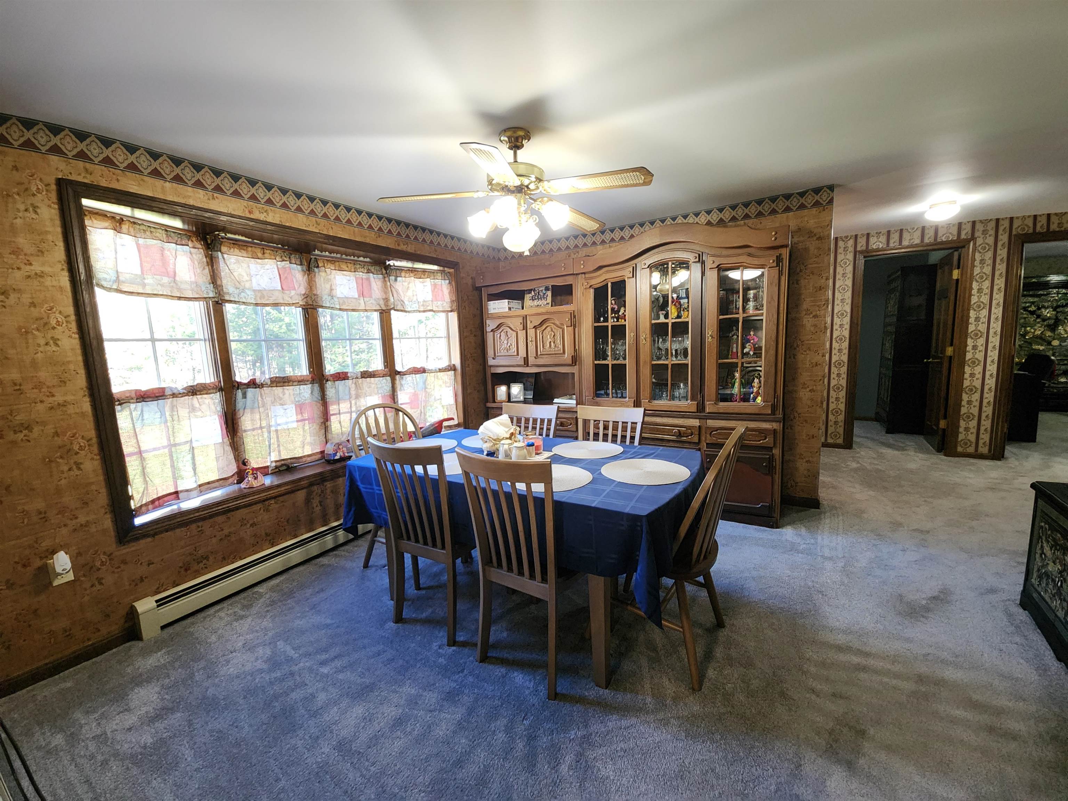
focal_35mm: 13
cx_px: 534
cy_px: 400
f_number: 2.2
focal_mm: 2.2
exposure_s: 1/60
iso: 400
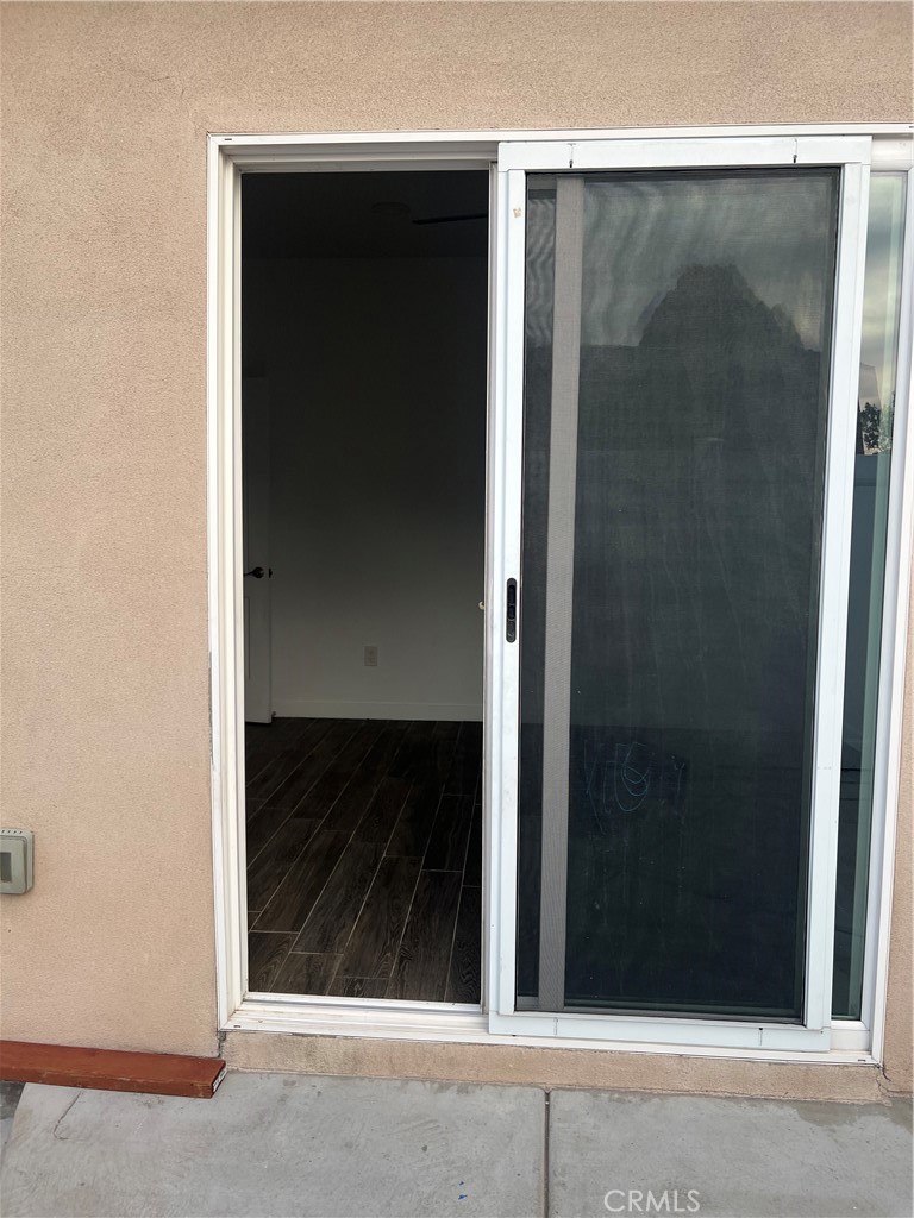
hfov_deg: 53.1
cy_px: 609
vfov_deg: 67.3
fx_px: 915
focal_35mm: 26
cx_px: 457
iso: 50
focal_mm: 5.7
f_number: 1.5
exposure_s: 1/597
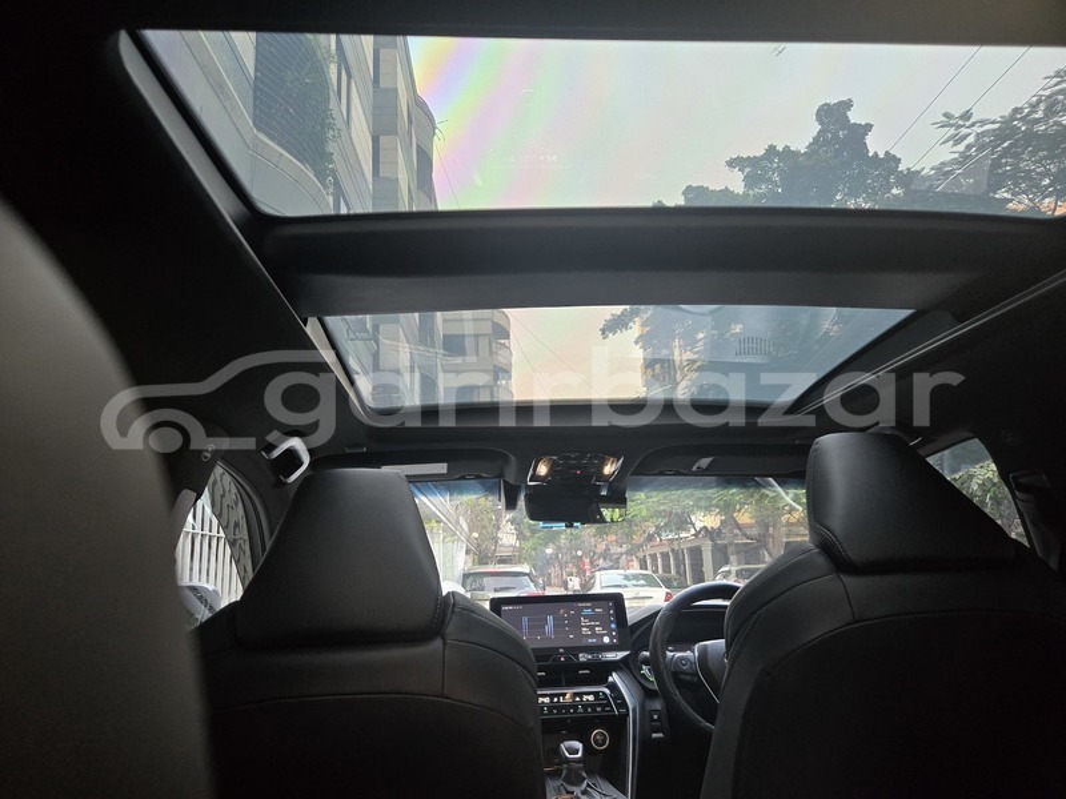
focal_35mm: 23
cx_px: 533
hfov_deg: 73.9
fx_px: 708
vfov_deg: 58.9
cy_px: 400
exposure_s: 1/100
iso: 500
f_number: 1.8
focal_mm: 5.4
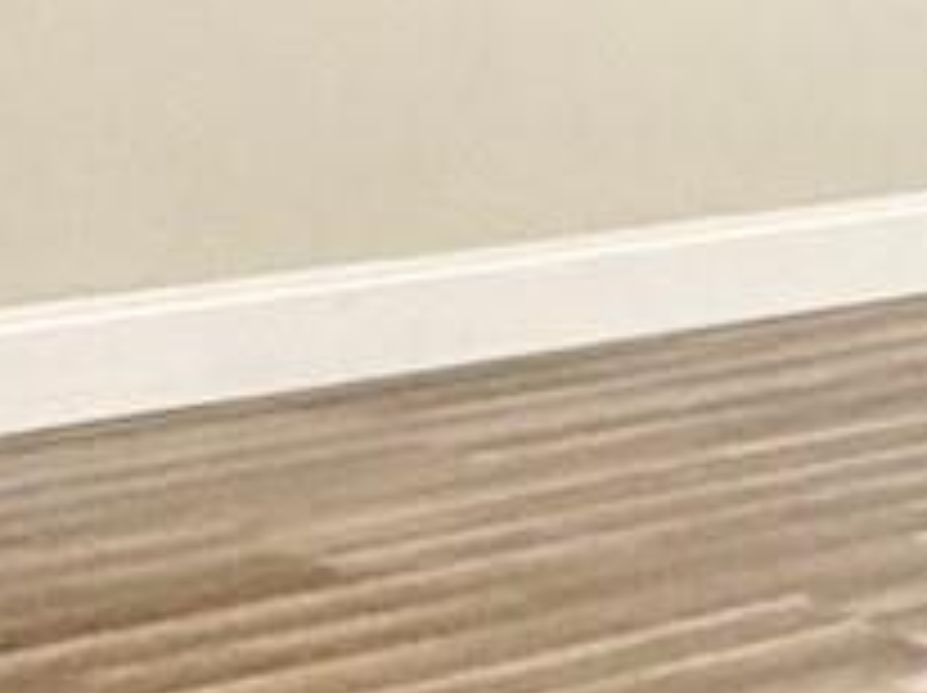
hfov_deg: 16.9
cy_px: -328
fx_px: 2916
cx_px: 1246
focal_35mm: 109
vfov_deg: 12.9
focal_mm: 2.22
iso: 400
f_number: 2.2
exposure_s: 1/120
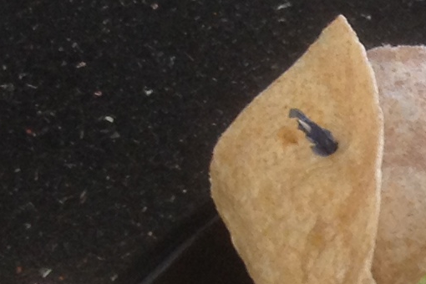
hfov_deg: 8.1
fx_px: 2757
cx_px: 1047
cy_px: 781
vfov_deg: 5.6
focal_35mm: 233
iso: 50
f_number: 2.4
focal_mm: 4.28
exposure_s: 1/24
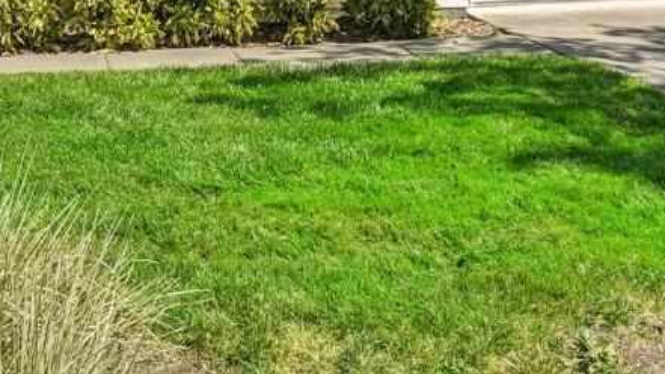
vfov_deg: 18.7
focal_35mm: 58
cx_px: 359
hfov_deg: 35.8
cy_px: -152
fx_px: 1030
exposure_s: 1/800
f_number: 8
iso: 640
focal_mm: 16.4
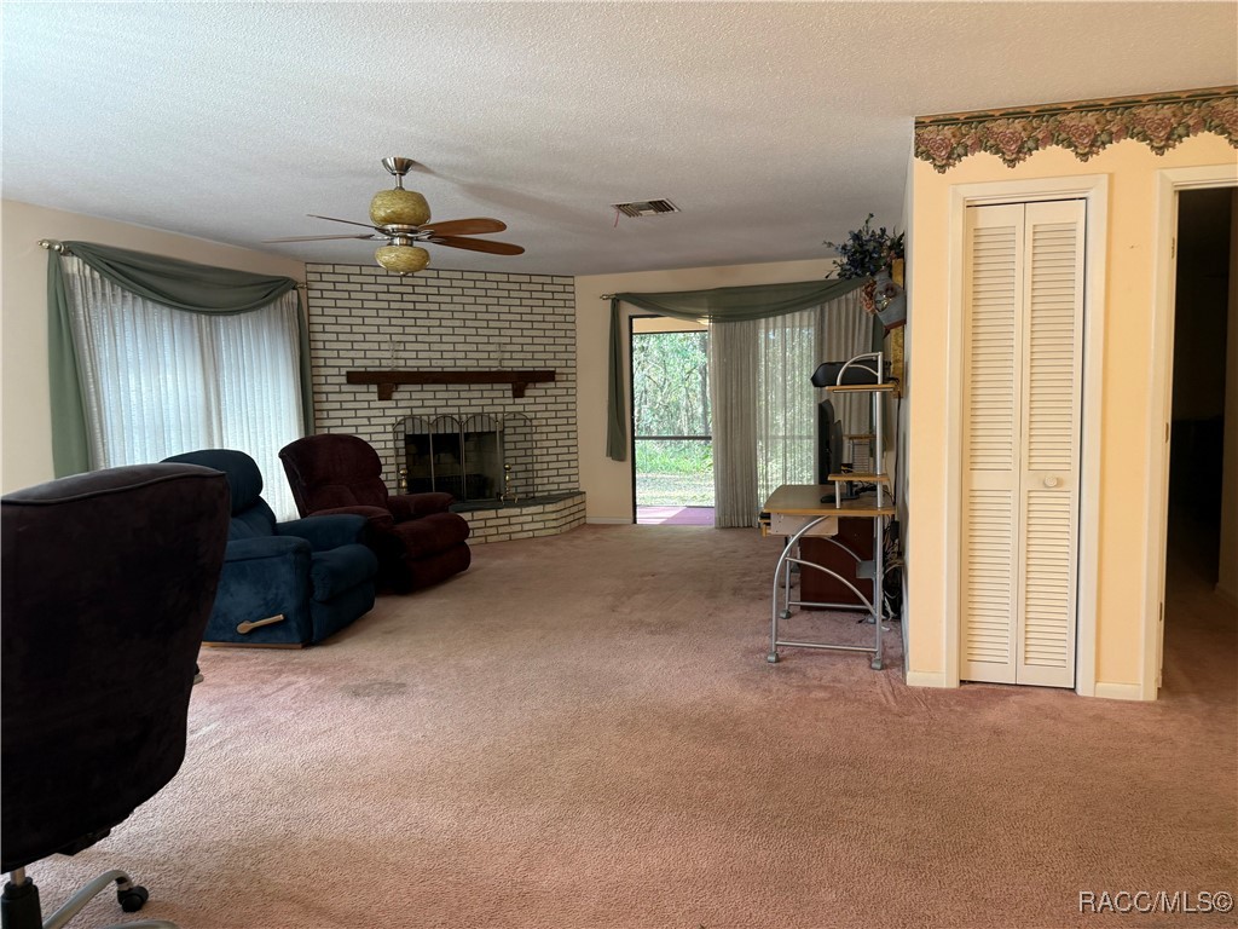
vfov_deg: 56.8
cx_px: 619
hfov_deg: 71.6
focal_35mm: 24
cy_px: 464
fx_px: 858
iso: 160
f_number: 1.78
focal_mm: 6.76
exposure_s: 1/60
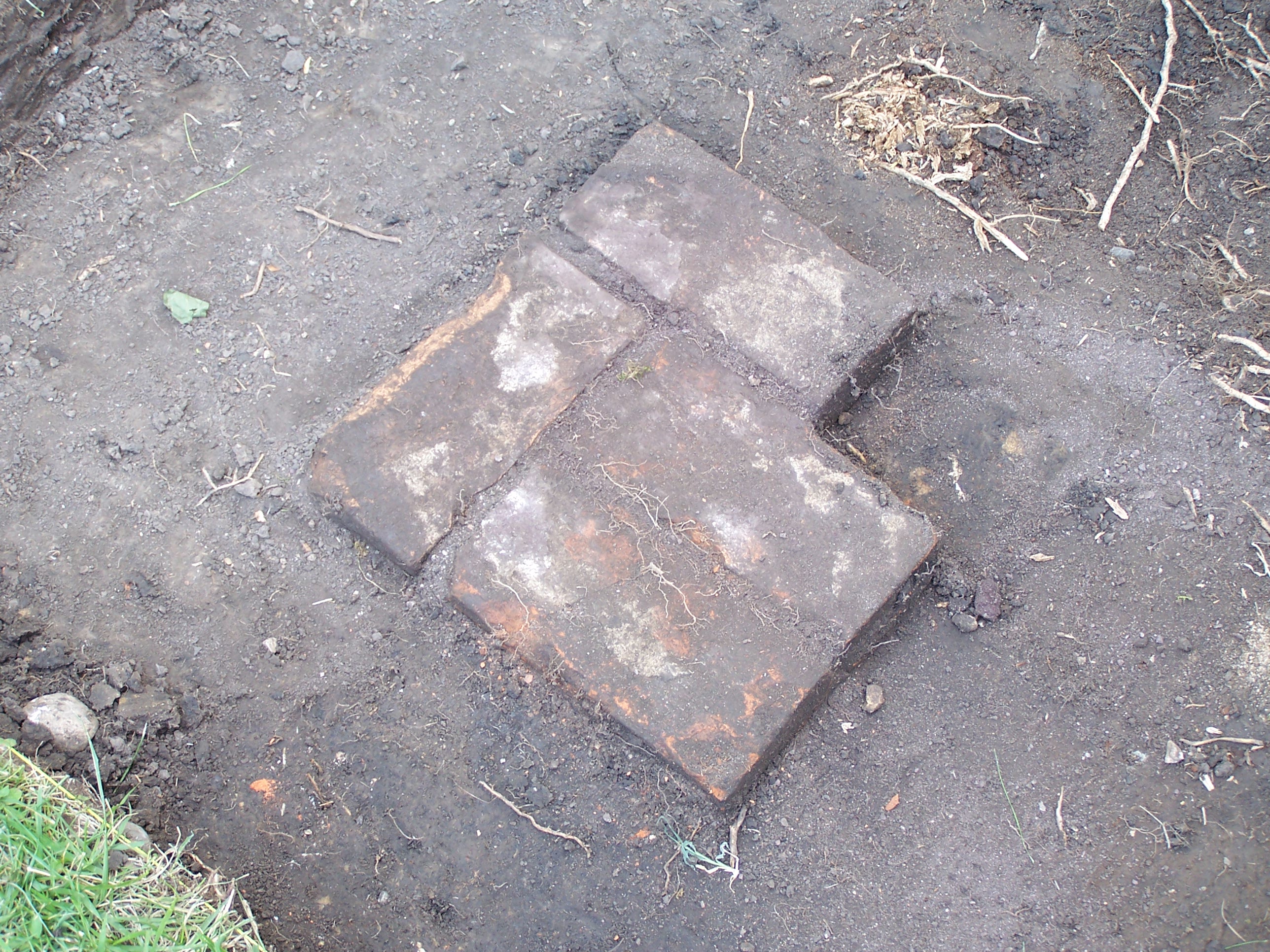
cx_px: 635
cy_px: 476
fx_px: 2458
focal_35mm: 67
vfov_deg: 21.9
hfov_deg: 29.0
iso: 80
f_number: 3.2
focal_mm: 11.1
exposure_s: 1/45
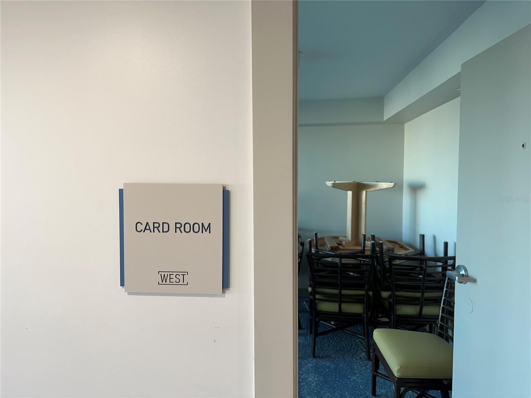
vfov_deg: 56.8
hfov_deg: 71.6
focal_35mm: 24
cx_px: 266
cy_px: 199
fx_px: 368
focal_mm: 6.86
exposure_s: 1/120
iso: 100
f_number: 1.78
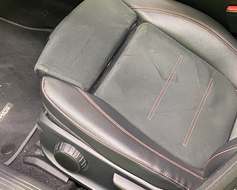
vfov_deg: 22.5
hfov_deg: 29.6
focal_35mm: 64
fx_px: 449
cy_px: -17
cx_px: 108
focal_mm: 4.25
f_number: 1.8
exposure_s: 1/33
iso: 640
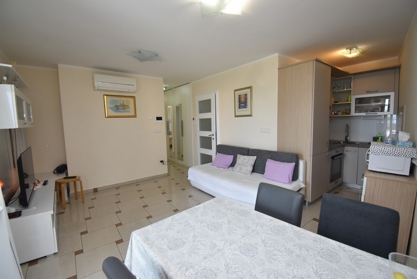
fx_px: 174
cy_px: 140
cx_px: 208
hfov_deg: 100.4
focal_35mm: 15
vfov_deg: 77.4
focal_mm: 10
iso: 1100
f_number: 4.5
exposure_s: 1/125
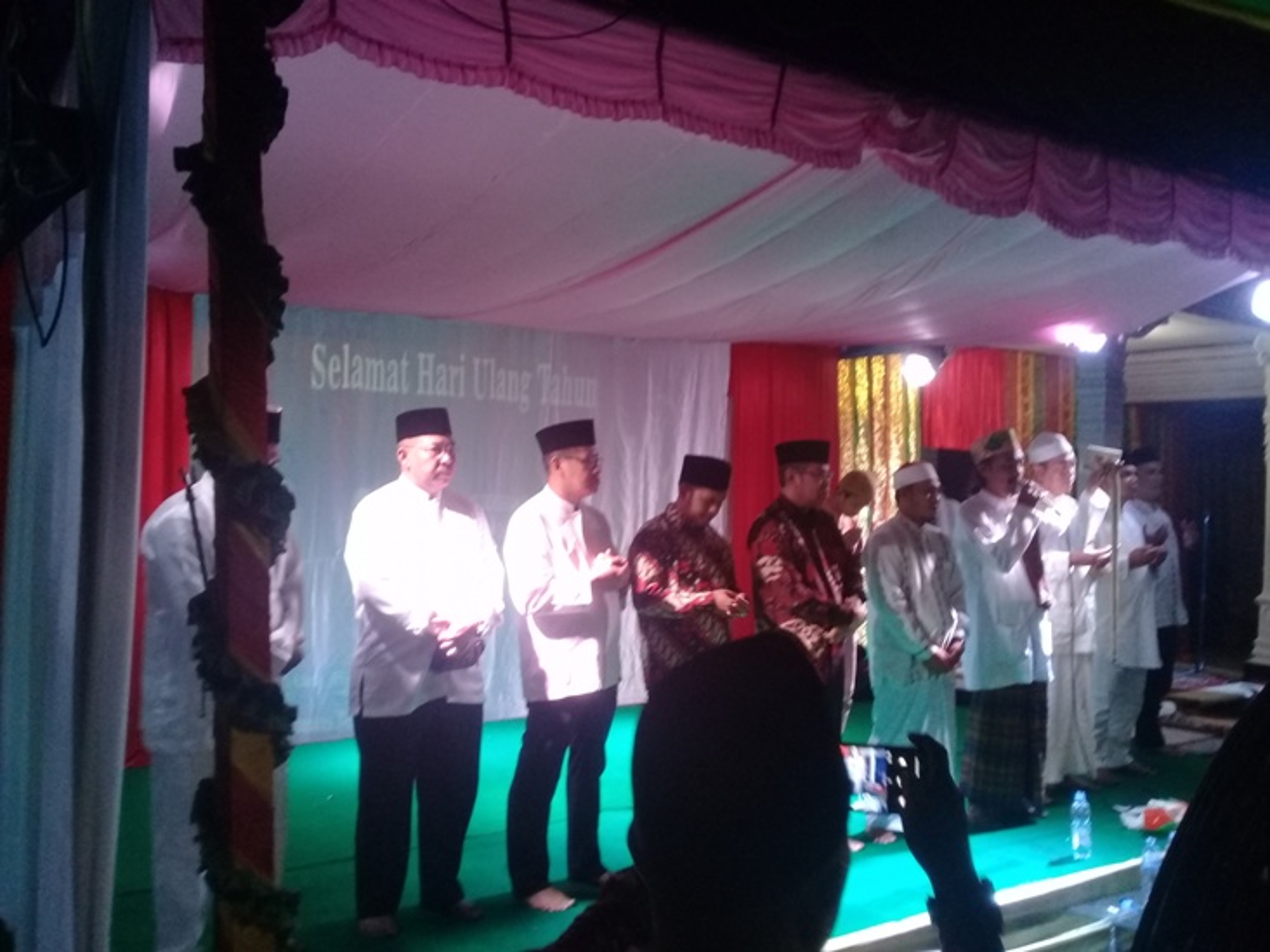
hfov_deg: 58.4
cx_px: 635
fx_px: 1137
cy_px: 476
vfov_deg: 45.4
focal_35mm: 31
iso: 200
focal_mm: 3.3
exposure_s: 1/25
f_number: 2.2
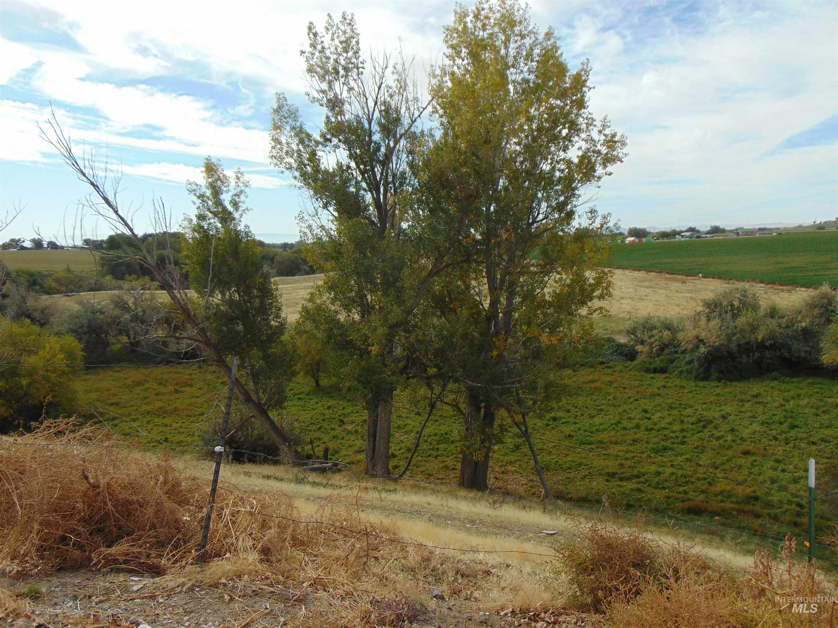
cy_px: 314
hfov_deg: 69.4
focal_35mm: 25
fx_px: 605
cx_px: 419
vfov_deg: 54.9
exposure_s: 1/1000
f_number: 3
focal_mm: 4.5
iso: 80
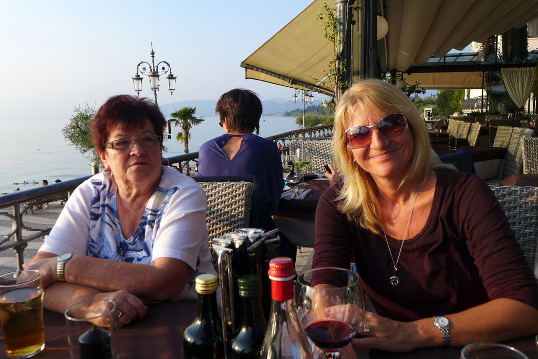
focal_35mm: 30
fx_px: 448
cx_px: 269
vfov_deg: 43.6
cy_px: 180
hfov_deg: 61.9
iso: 80
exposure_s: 1/500
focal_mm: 5.9
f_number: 2.8
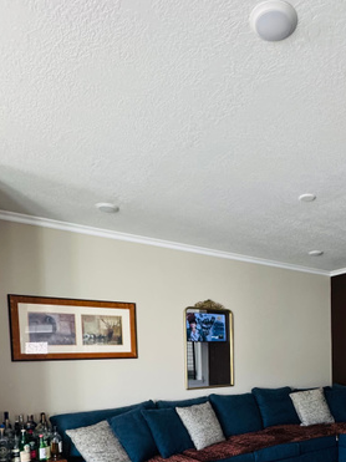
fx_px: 387
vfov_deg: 56.5
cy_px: 379
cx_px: 270
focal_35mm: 29
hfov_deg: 46.0
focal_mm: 2.22
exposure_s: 1/99
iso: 320
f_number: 2.2
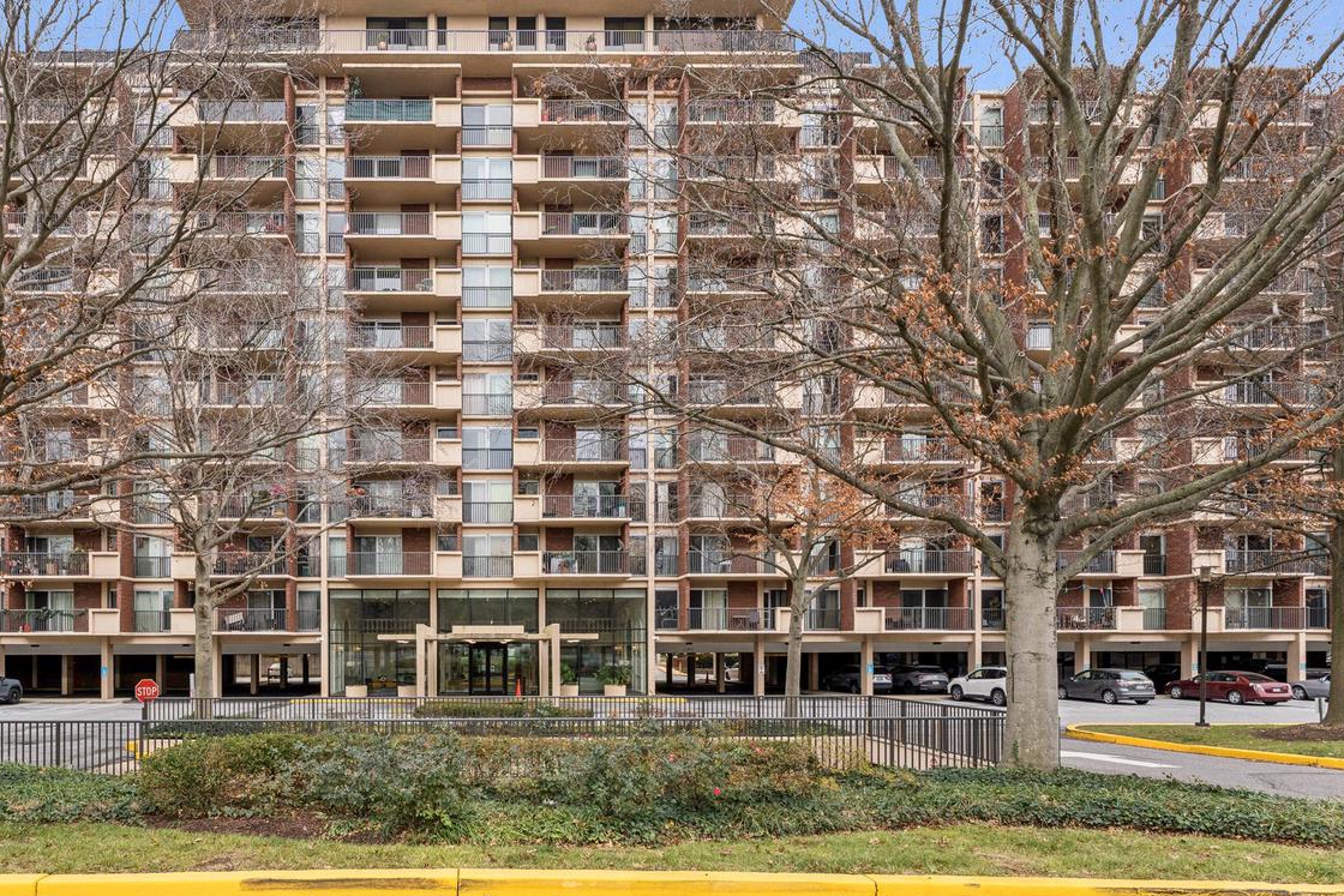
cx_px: 500
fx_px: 672
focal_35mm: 18
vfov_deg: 67.4
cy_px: 441
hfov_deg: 88.1
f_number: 8
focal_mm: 14
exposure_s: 1/125
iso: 200
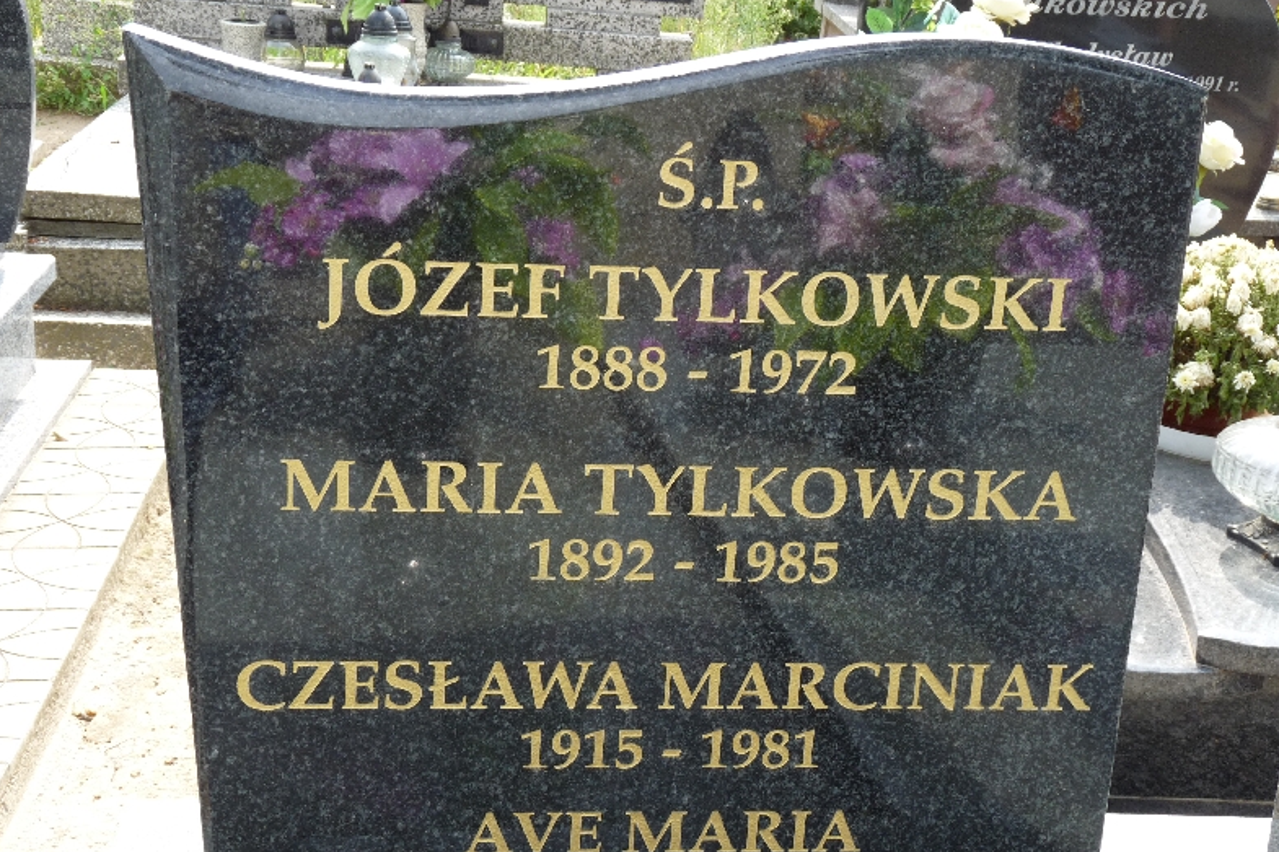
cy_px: 441
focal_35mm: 53
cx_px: 642
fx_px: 1882
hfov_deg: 37.5
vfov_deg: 25.5
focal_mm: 9
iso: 100
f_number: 4
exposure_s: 1/160
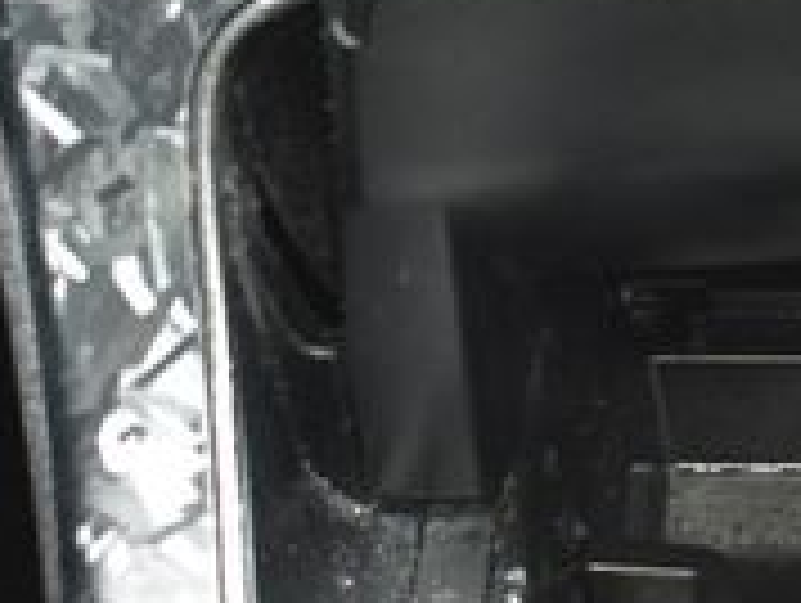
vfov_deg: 13.0
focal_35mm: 114
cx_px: 994
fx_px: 2641
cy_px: 387
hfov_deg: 16.4
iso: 1600
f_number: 5.6
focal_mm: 22
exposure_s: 1/15
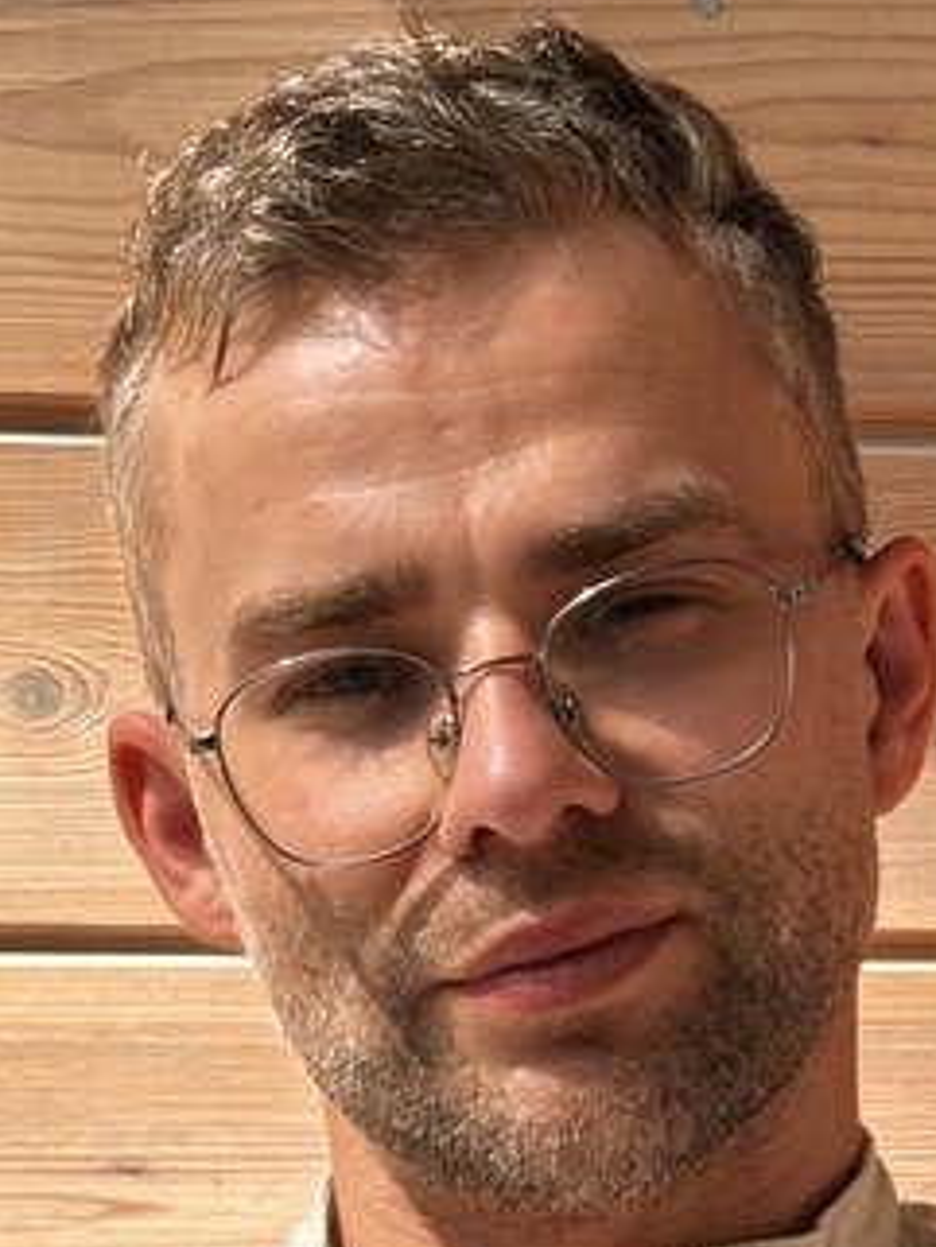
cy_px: 1585
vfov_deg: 12.5
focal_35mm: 153
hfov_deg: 9.7
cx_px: 552
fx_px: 5512
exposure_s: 1/358
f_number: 1.78
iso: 64
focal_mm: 6.86
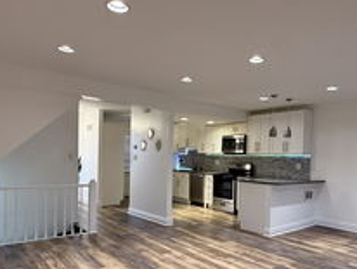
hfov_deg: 61.1
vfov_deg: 47.9
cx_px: 212
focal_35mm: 29
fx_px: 299
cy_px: 168
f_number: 2.2
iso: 250
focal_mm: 2.22
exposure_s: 1/60
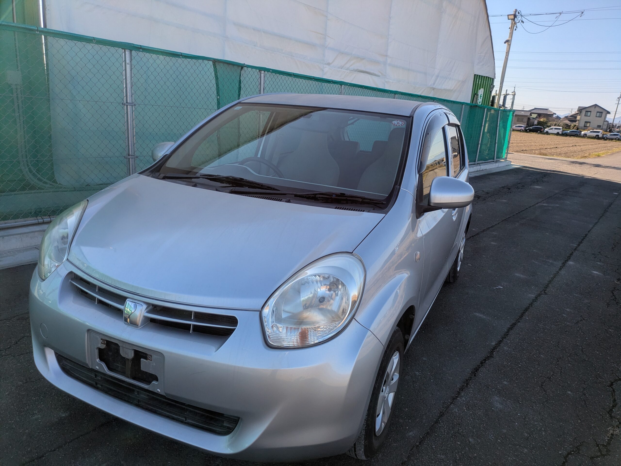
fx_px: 449
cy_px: 233
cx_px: 310
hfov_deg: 69.4
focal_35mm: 25
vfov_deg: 54.9
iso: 48
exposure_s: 1/1546
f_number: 1.89
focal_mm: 5.43
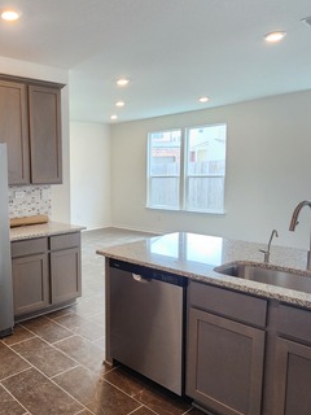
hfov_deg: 49.7
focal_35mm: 26
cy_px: 219
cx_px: 58
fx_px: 311
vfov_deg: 67.3
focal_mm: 2.2
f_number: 2.2
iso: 160
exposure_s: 1/60
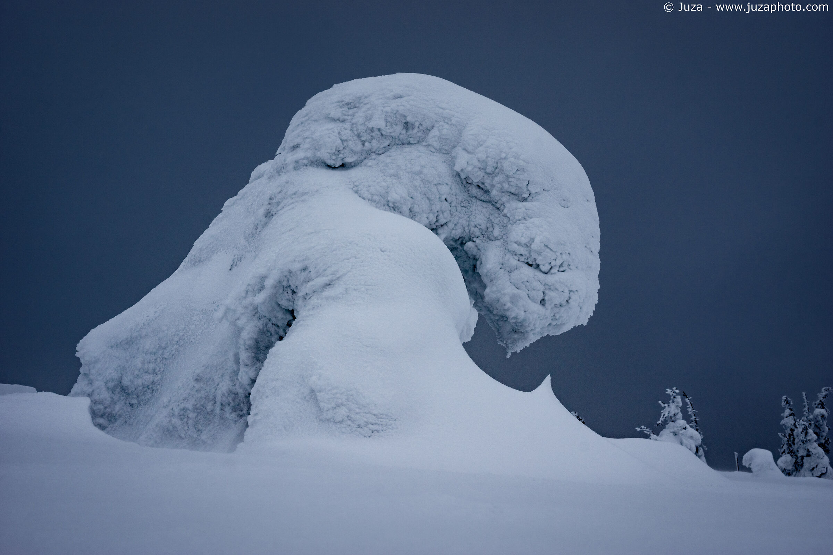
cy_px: 278
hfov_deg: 35.1
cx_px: 416
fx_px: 1319
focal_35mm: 57
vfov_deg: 23.8
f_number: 10
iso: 100
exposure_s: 1/13
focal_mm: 38
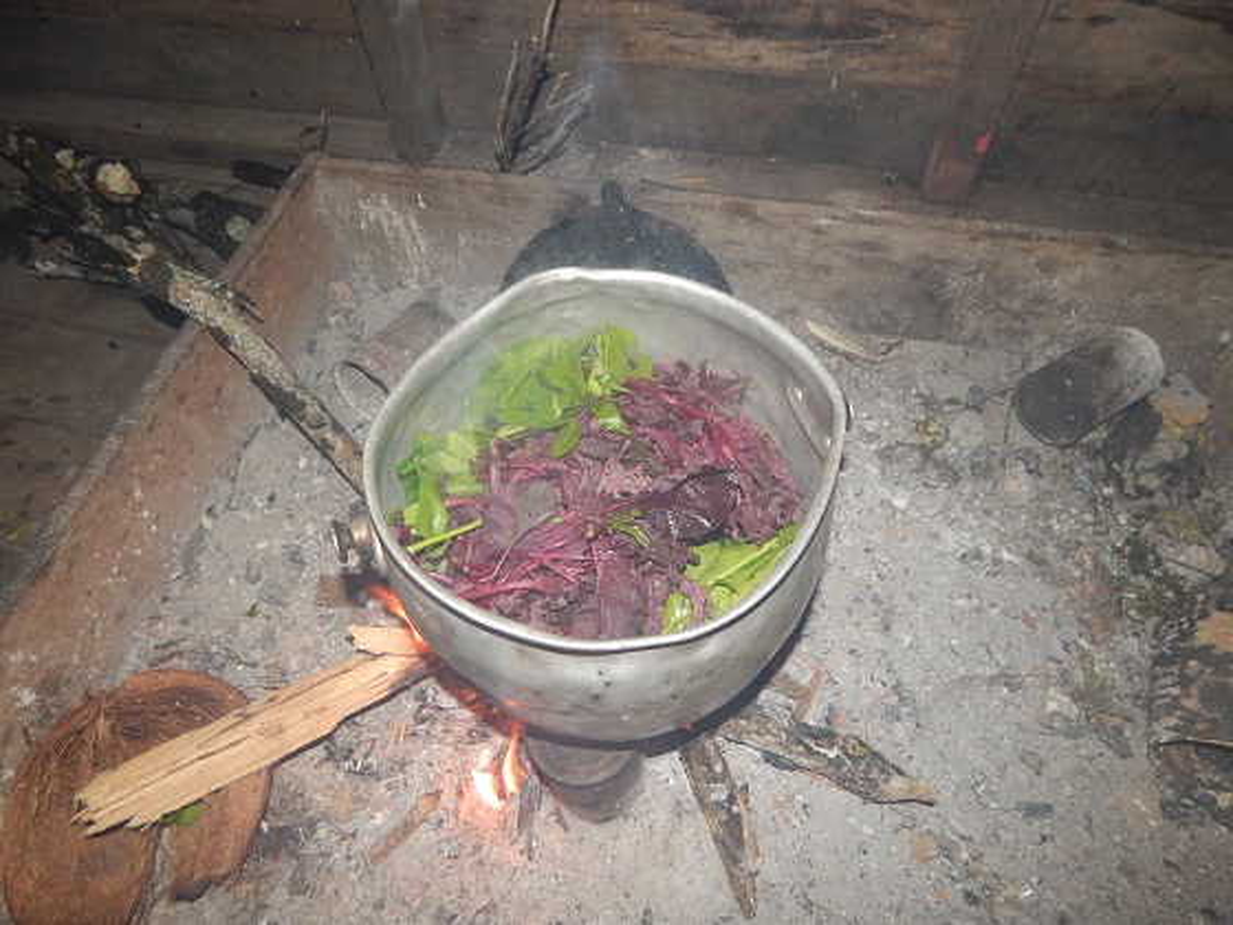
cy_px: 462
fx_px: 819
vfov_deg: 58.9
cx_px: 616
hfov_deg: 73.9
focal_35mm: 23
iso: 200
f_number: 3
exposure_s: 1/30
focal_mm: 4
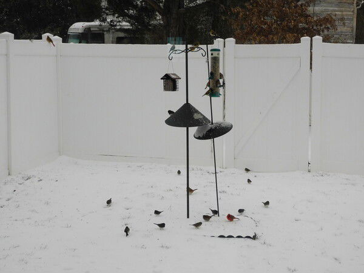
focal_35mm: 65
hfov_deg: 29.8
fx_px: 683
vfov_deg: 22.6
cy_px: 136
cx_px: 182
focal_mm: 11.6
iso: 360
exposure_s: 1/250
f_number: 4.2
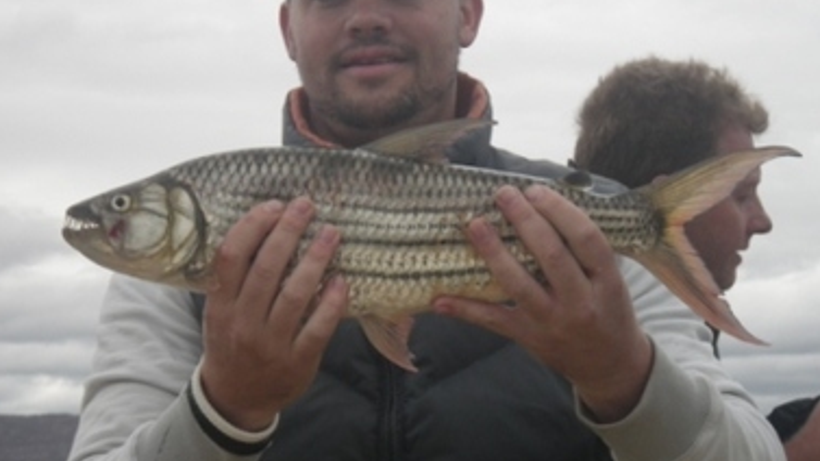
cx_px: 407
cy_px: 157
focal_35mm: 89
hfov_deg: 23.9
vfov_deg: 13.6
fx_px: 1935
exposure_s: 1/100
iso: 160
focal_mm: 13.7
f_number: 4.8
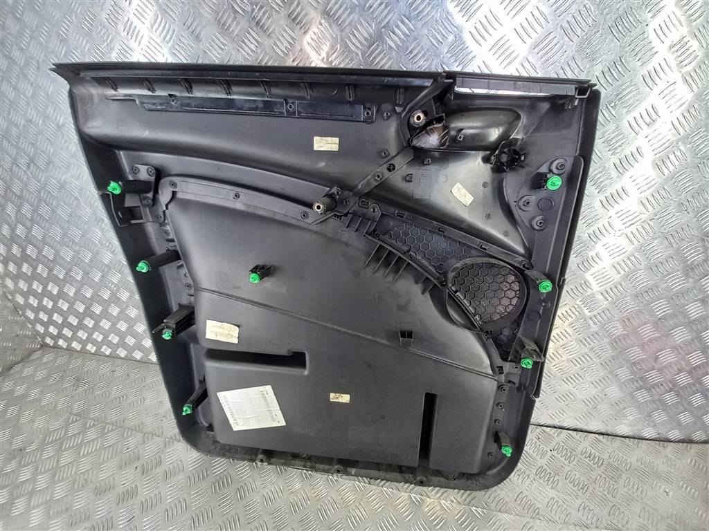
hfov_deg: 106.2
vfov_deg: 89.9
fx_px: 266
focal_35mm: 13
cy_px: 266
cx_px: 354
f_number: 2.2
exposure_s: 1/50
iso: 64
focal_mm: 1.42
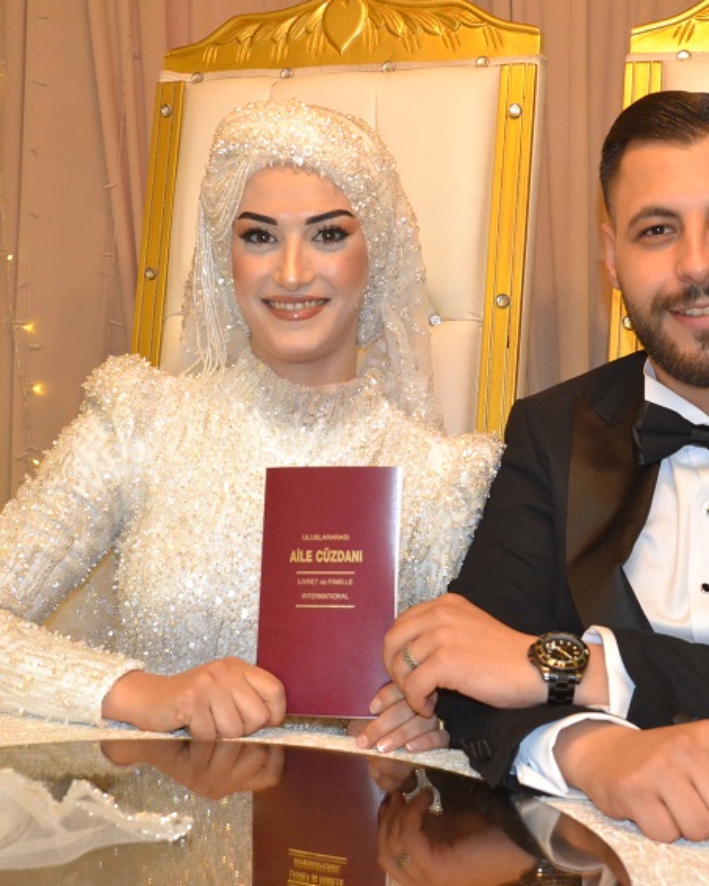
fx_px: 1364
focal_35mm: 52
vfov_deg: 36.0
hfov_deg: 29.1
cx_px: 396
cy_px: 398
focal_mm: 22
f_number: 3.8
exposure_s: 1/60
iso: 2000
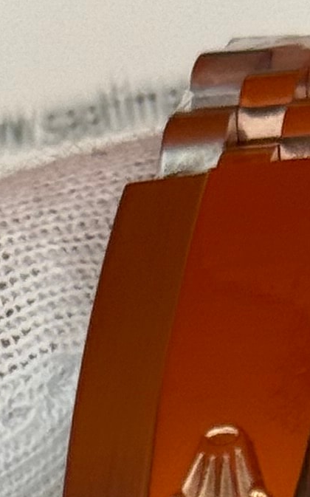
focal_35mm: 305
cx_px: 222
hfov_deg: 4.3
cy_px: 1273
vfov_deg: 6.5
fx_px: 4127
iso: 64
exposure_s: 1/895
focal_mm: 6.76
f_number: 1.78
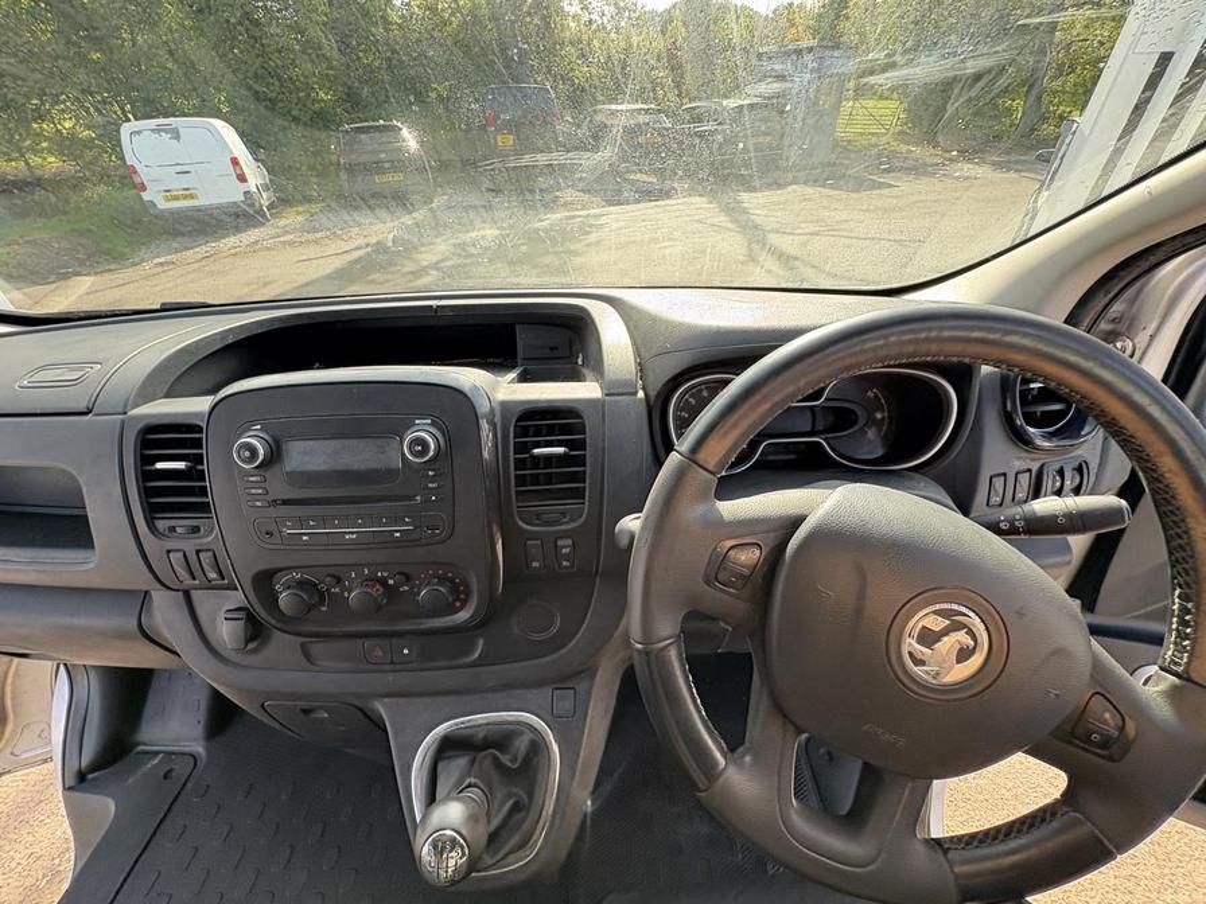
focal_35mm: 14
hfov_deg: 102.1
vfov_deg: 85.7
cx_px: 603
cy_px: 452
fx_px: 488
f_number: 2.2
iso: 64
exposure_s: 1/113
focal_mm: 2.22
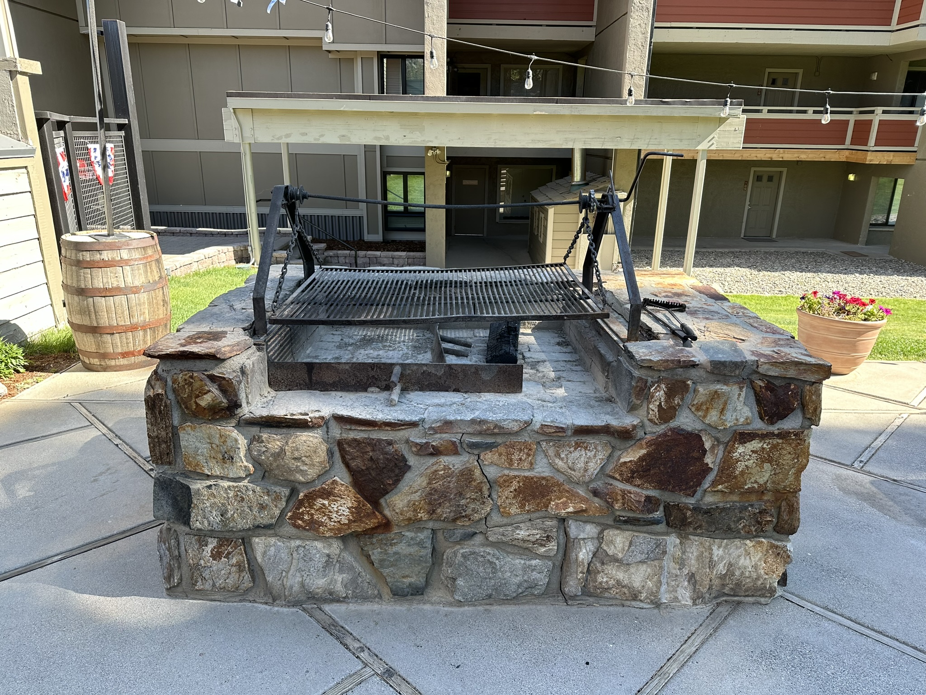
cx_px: 463
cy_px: 348
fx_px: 642
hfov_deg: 71.6
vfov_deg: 56.8
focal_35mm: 24
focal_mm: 6.86
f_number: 1.78
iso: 80
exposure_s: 1/450
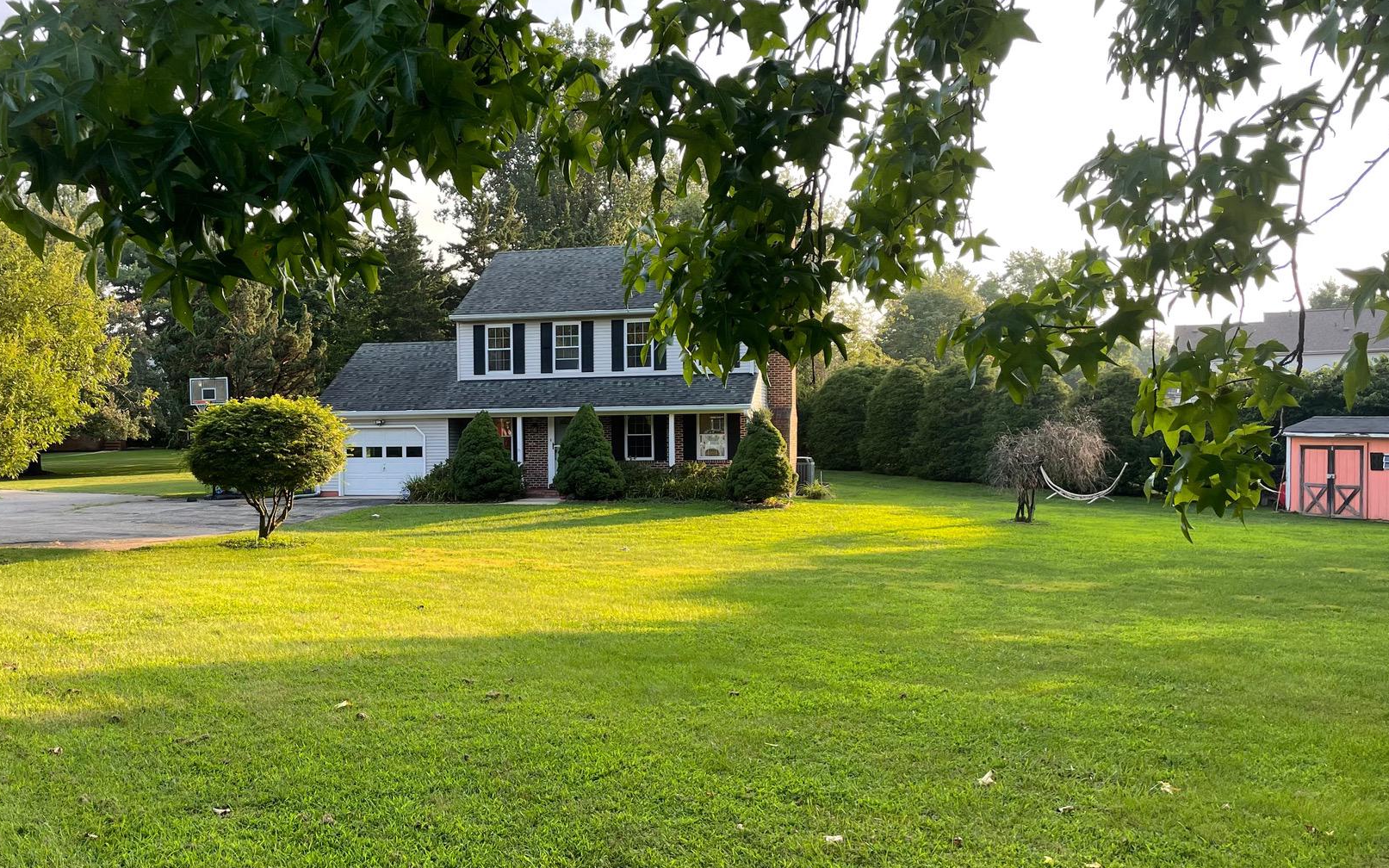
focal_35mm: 35
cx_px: 555
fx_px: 1325
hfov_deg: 54.9
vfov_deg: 36.3
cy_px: 427
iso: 32
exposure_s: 1/430
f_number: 1.6
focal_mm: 4.2
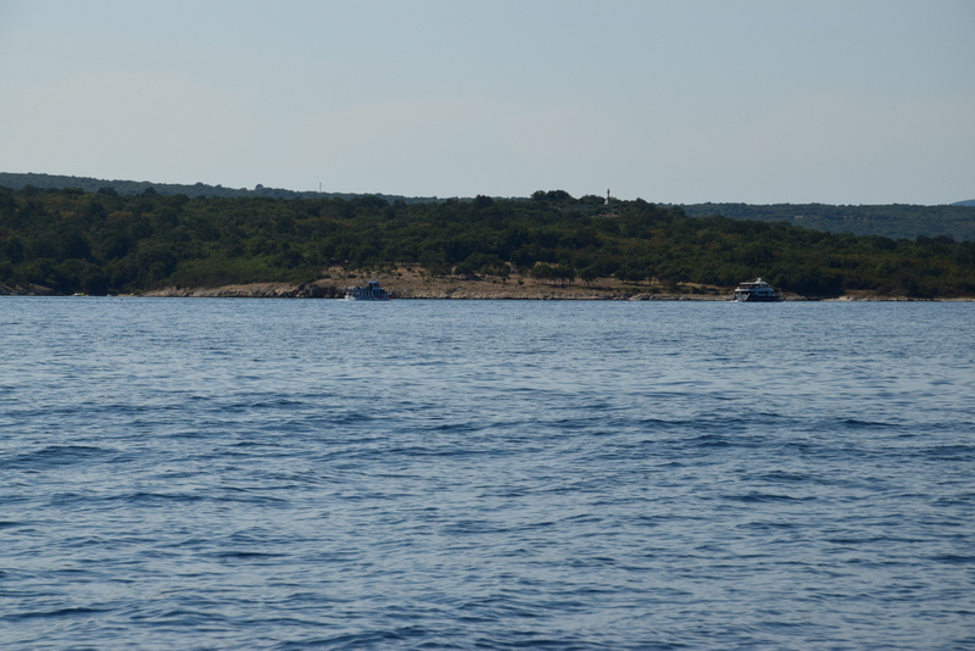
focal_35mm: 158
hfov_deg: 13.0
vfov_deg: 8.7
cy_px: 326
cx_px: 488
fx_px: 4267
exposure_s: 1/500
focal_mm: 105
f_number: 11
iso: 400
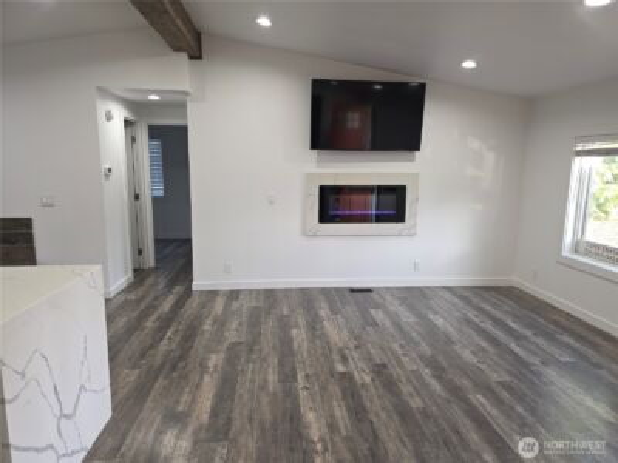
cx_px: 309
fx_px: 411
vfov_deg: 58.9
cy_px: 232
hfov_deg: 73.9
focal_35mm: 23
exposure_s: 1/60
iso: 80
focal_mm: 6.3
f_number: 1.7
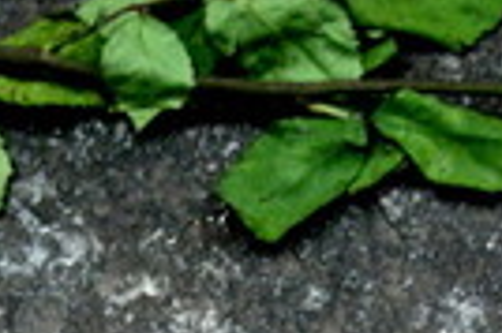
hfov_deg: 8.1
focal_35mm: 254
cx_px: 296
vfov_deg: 5.3
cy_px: 621
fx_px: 3538
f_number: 3.2
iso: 64
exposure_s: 1/111
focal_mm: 10.6
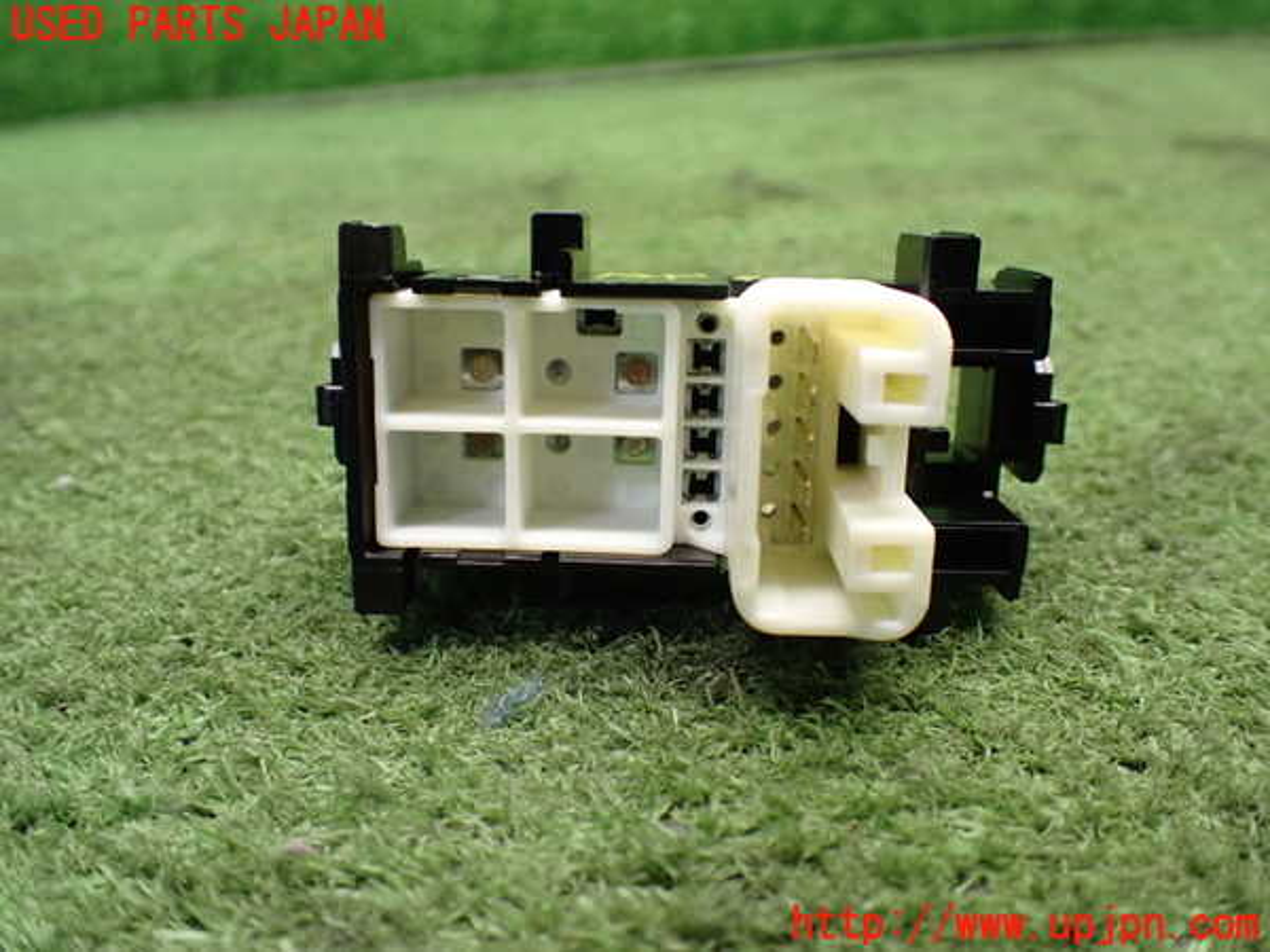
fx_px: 1101
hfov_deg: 60.0
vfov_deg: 46.8
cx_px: 635
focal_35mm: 30
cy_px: 476
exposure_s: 1/125
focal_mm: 5.4
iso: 800
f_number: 2.3
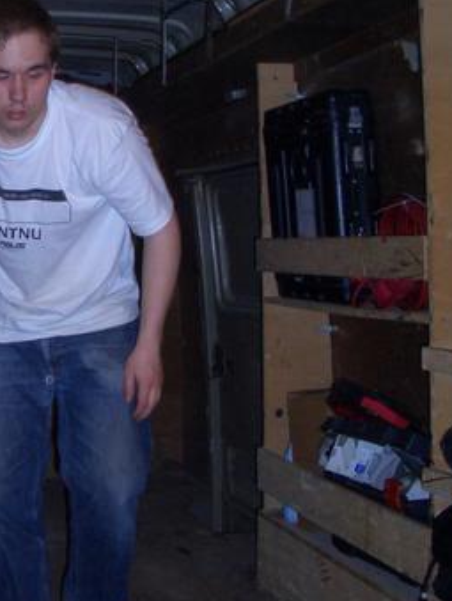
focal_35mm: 66
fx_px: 1147
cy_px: 222
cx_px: 51
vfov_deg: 29.2
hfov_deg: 21.8
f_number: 2.6
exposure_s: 1/60
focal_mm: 5.8
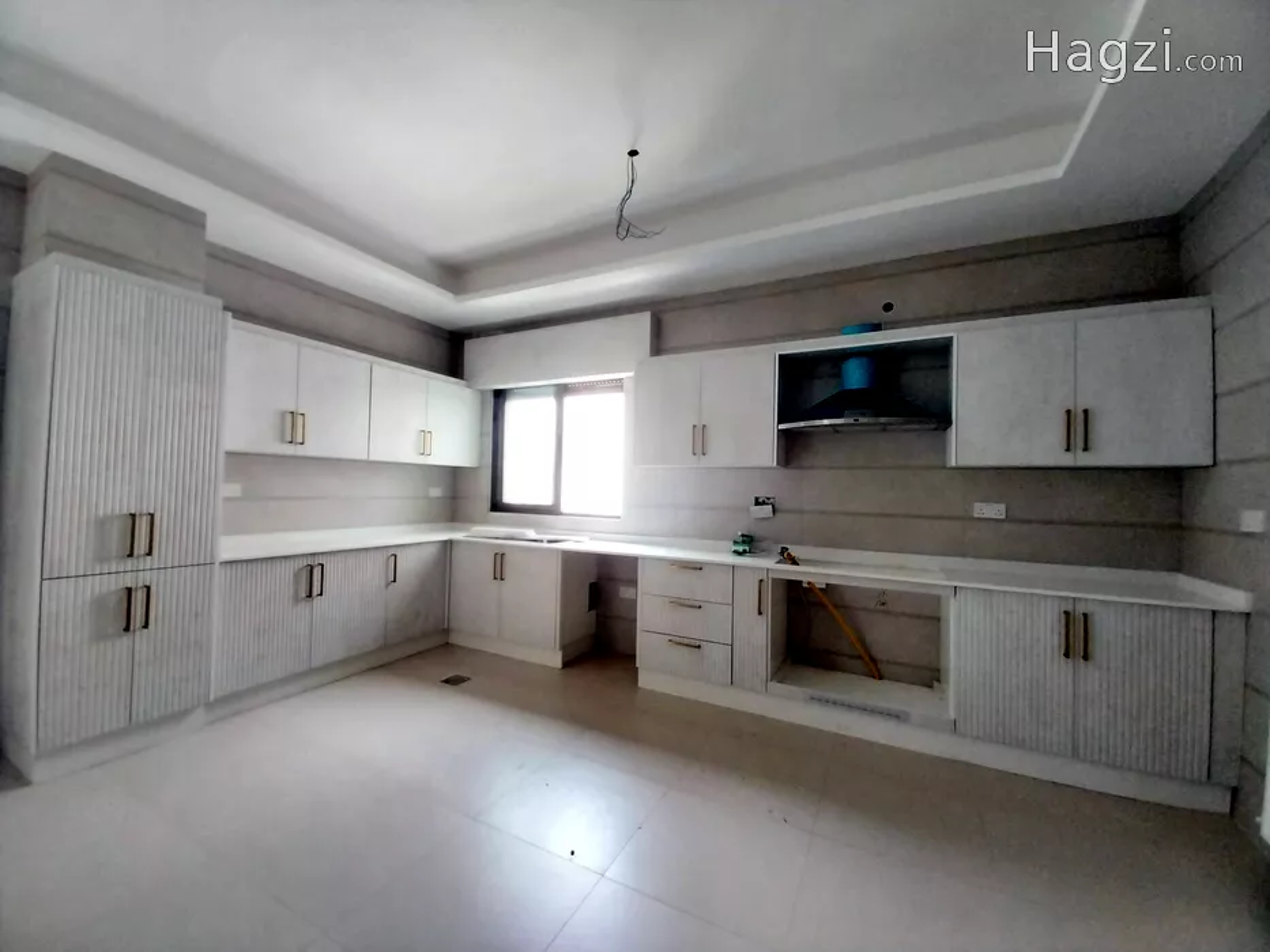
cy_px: 476
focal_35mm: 13
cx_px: 635
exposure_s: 1/33
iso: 160
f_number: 2.2
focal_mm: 1.3
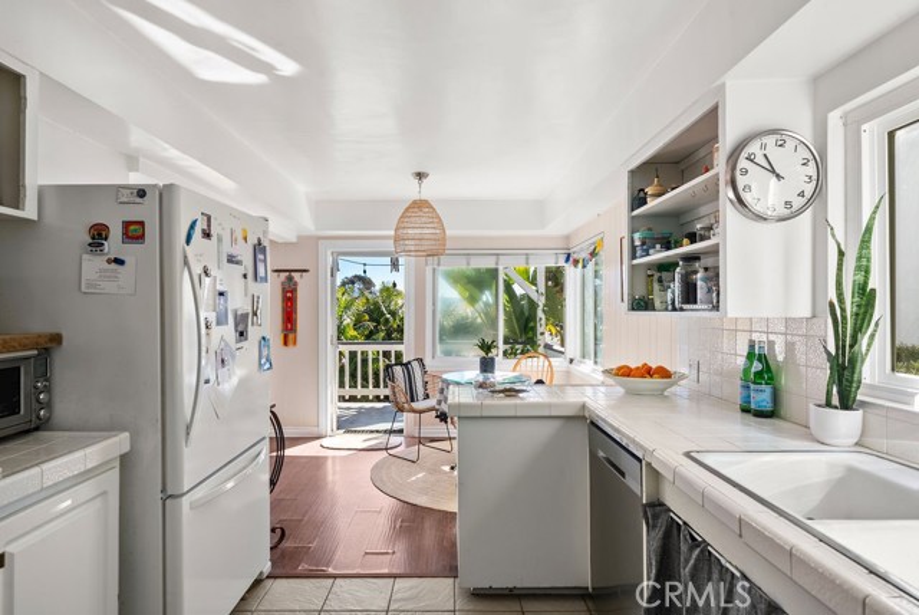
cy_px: 308
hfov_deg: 86.9
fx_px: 485
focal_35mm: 19
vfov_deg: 64.7
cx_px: 460
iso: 125
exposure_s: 1/6
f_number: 10
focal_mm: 19
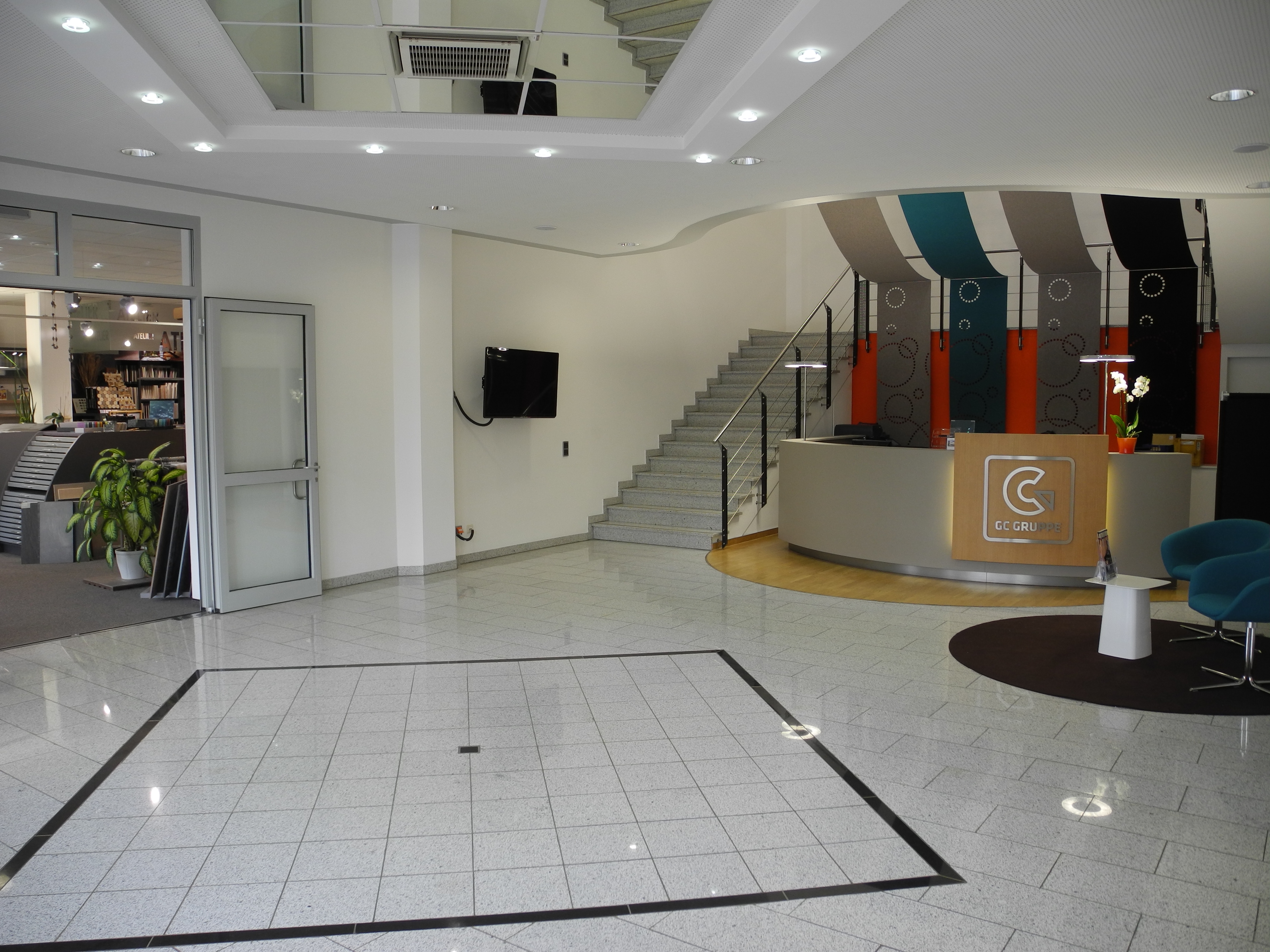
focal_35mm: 28
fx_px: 1027
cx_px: 635
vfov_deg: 49.7
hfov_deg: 63.4
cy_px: 476
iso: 100
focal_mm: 6
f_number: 2.8
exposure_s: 1/30
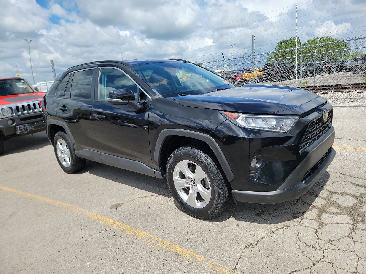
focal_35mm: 24
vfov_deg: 56.8
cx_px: 183
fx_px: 254
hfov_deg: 71.6
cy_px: 137
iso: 50
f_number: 1.8
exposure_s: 1/983
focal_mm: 6.7
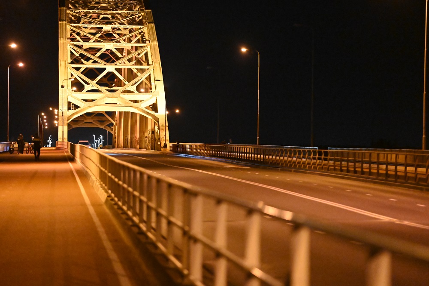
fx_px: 1607
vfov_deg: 10.1
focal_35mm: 135
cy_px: 143
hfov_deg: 15.2
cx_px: 214
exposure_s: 1/80
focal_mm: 135
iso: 25600
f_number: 2.8
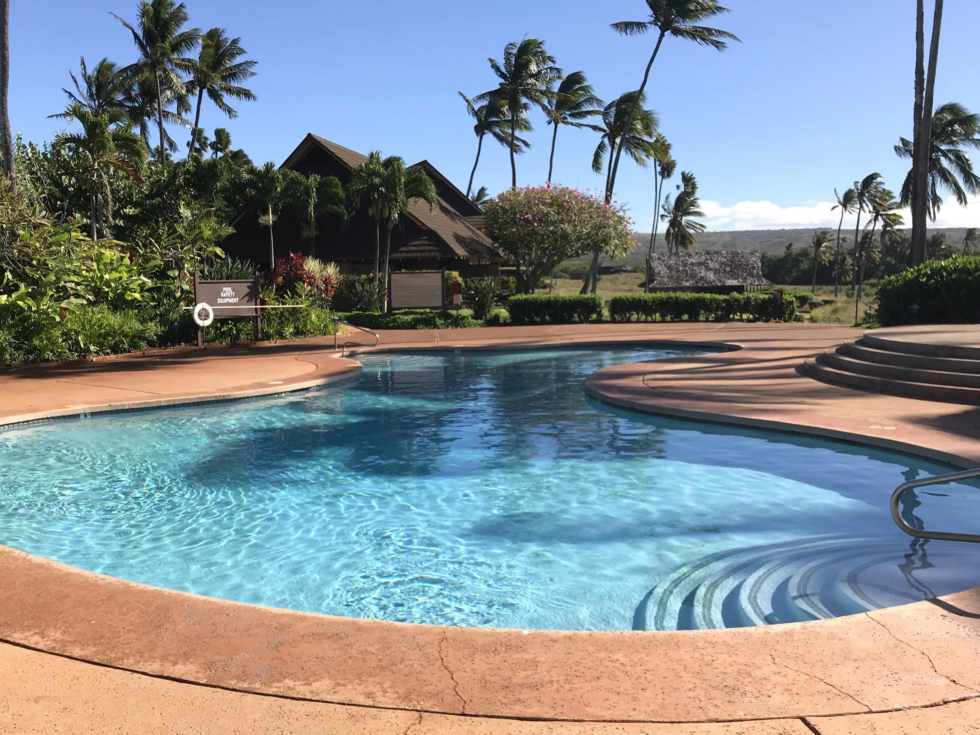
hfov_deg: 55.2
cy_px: 383
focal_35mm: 33
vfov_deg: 42.9
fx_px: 934
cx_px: 432
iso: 20
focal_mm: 3.99
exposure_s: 1/2128
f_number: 1.8
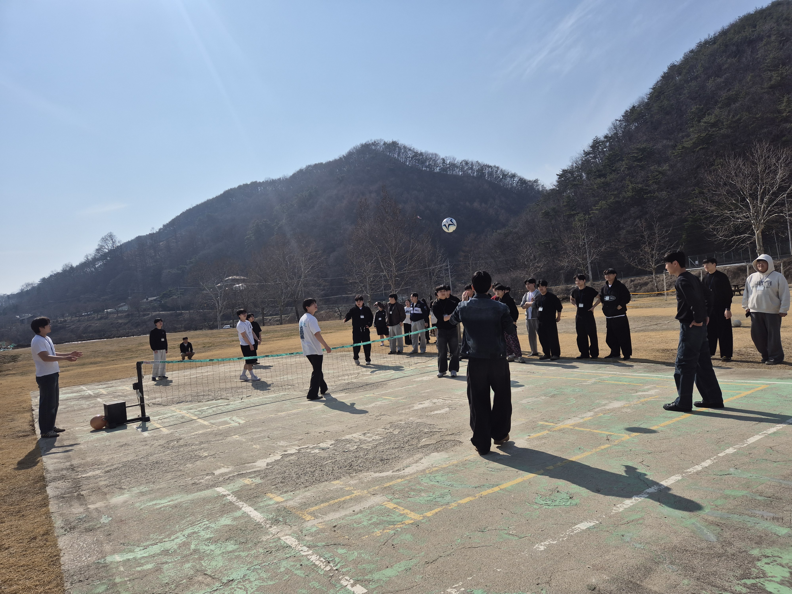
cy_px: 297
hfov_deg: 73.9
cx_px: 396
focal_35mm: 23
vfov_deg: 58.9
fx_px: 526
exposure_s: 1/4576
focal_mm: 5.4
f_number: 1.8
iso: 25
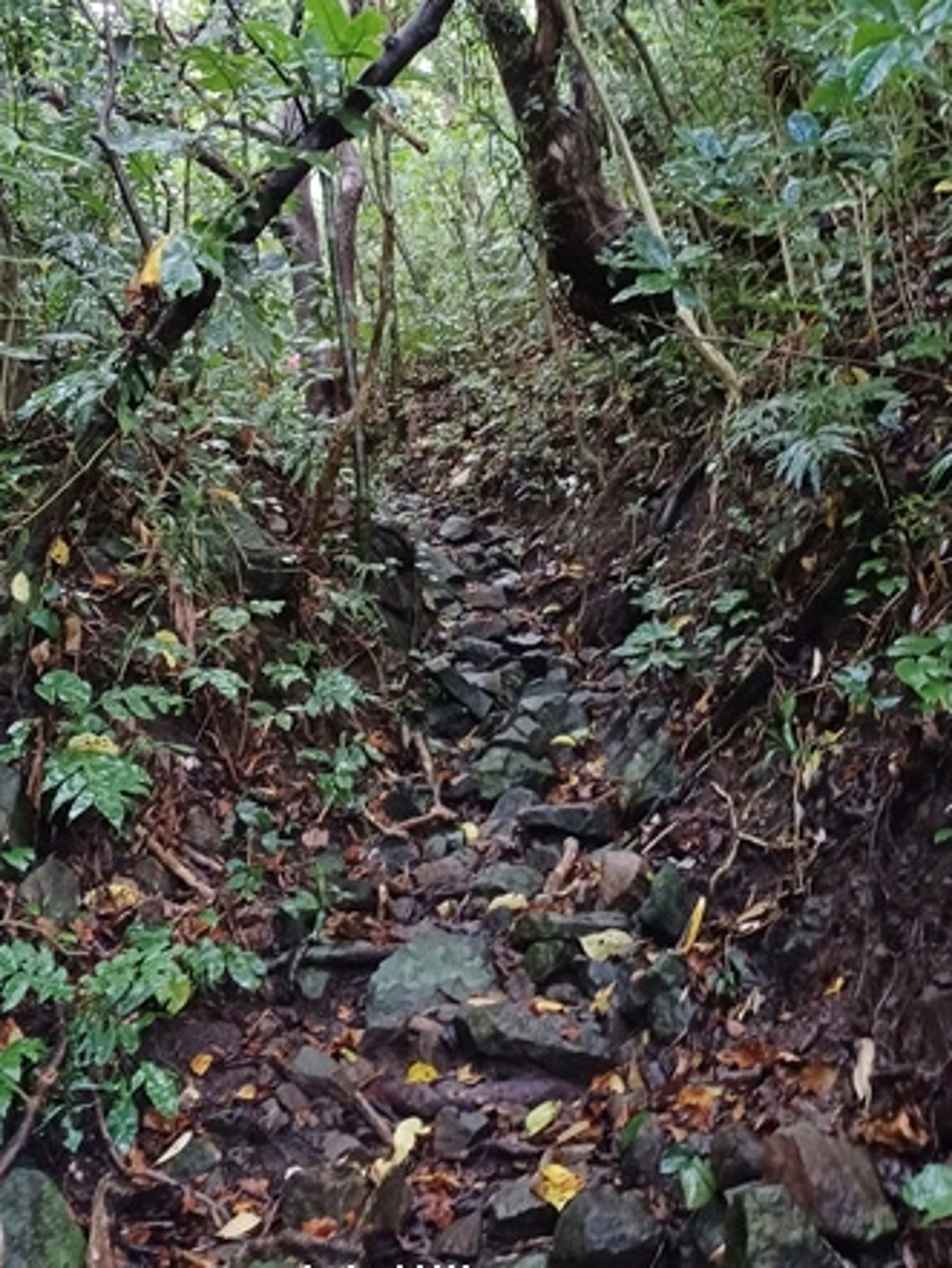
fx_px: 1246
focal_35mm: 34
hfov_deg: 41.8
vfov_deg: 53.3
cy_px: 463
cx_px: 437
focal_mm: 4.6
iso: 800
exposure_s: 1/20
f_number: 1.8
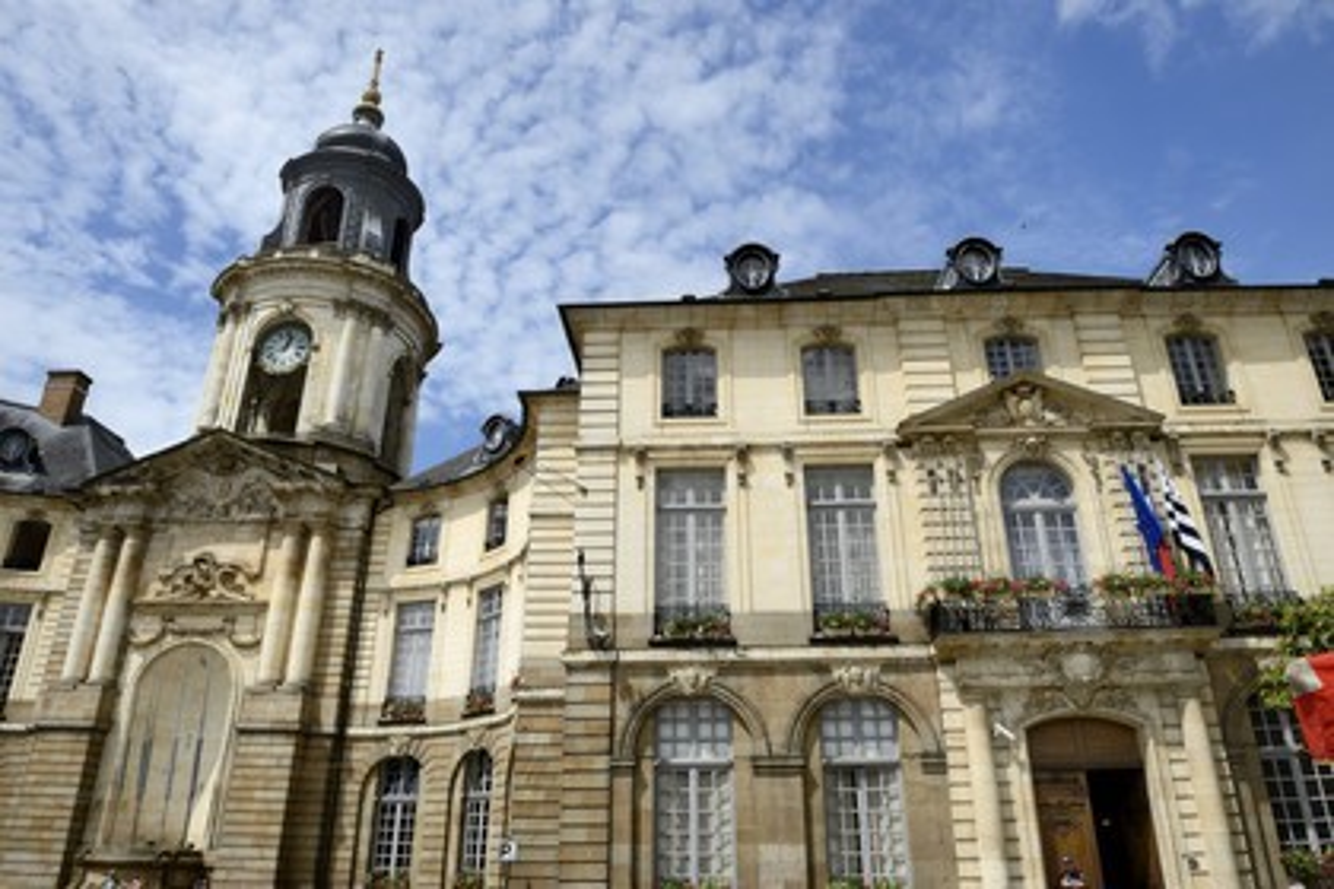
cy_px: 444
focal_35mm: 24
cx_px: 667
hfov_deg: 73.7
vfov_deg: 53.1
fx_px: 889
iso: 200
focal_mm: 24
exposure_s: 1/200
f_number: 16
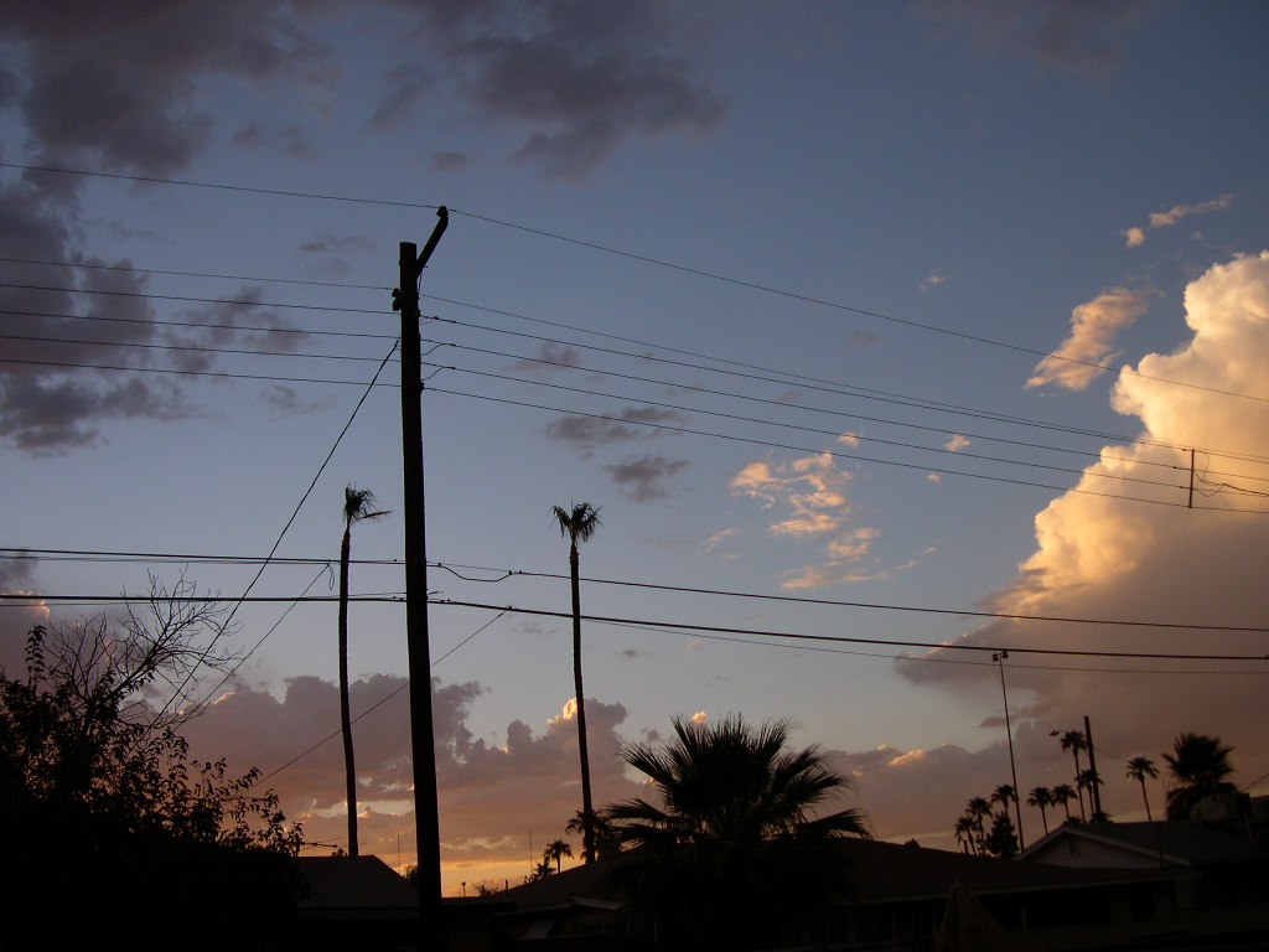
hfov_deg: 49.0
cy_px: 476
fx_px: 1393
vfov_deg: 37.7
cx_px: 634
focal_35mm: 38
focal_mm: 8
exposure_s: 1/459
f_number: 2.8
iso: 100
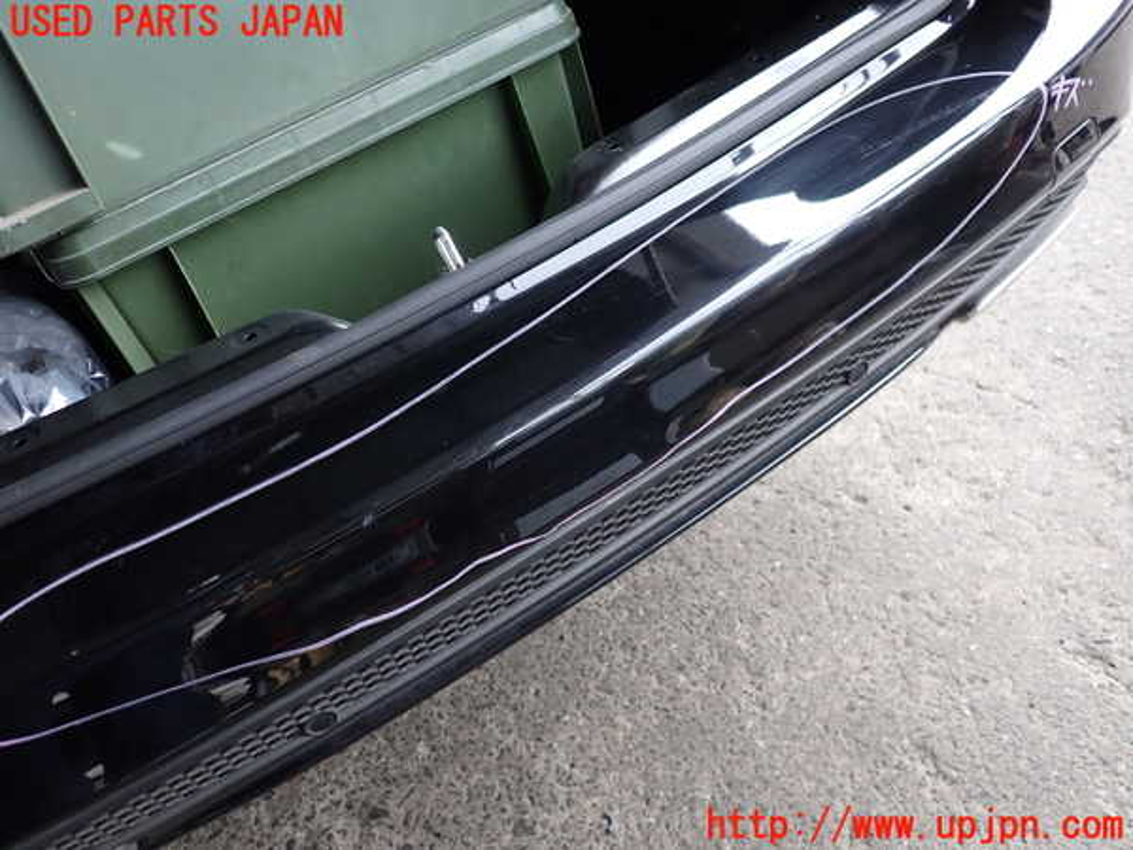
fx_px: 982
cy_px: 425
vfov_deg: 46.8
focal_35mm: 30
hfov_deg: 60.0
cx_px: 566
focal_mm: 5.4
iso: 100
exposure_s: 1/60
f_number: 2.3
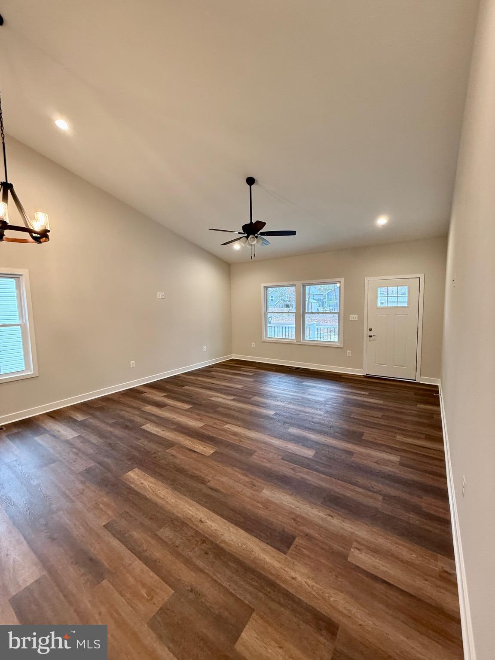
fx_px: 267
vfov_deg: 102.1
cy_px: 330
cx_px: 248
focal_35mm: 14
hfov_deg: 85.7
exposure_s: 1/60
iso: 200
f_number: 2.2
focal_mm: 2.22
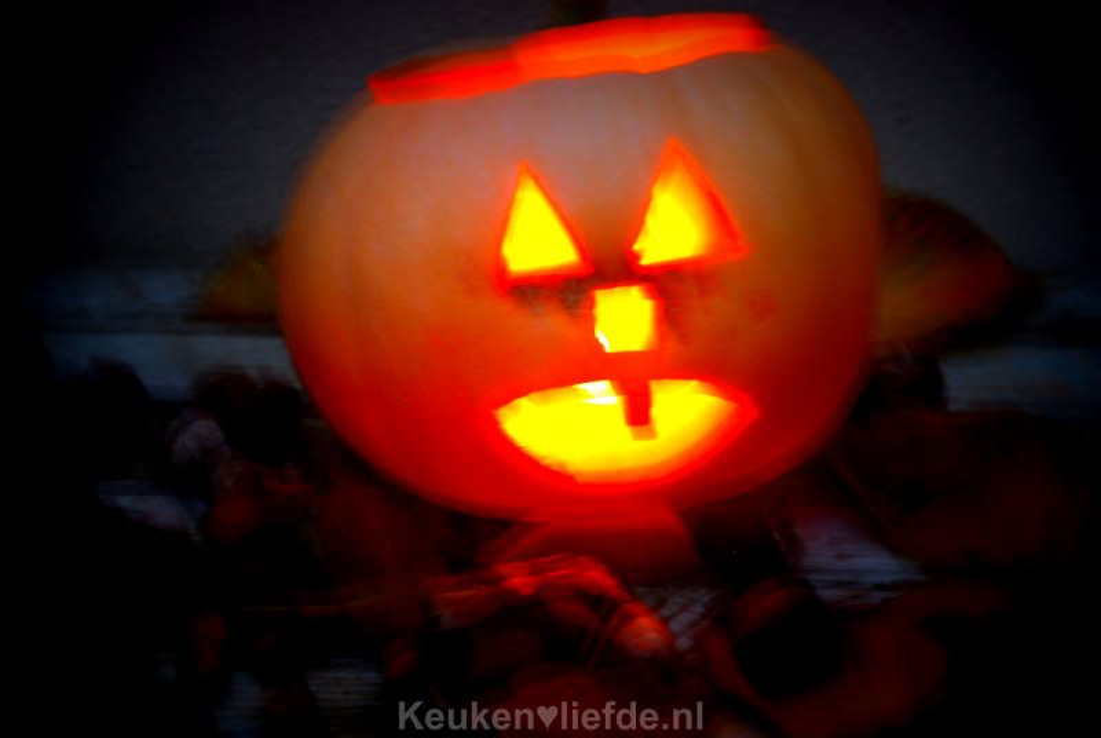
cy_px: 369
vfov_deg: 7.7
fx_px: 5513
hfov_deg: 11.4
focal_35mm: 180
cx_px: 550
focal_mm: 120
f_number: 5.6
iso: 400
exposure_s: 1/1.6
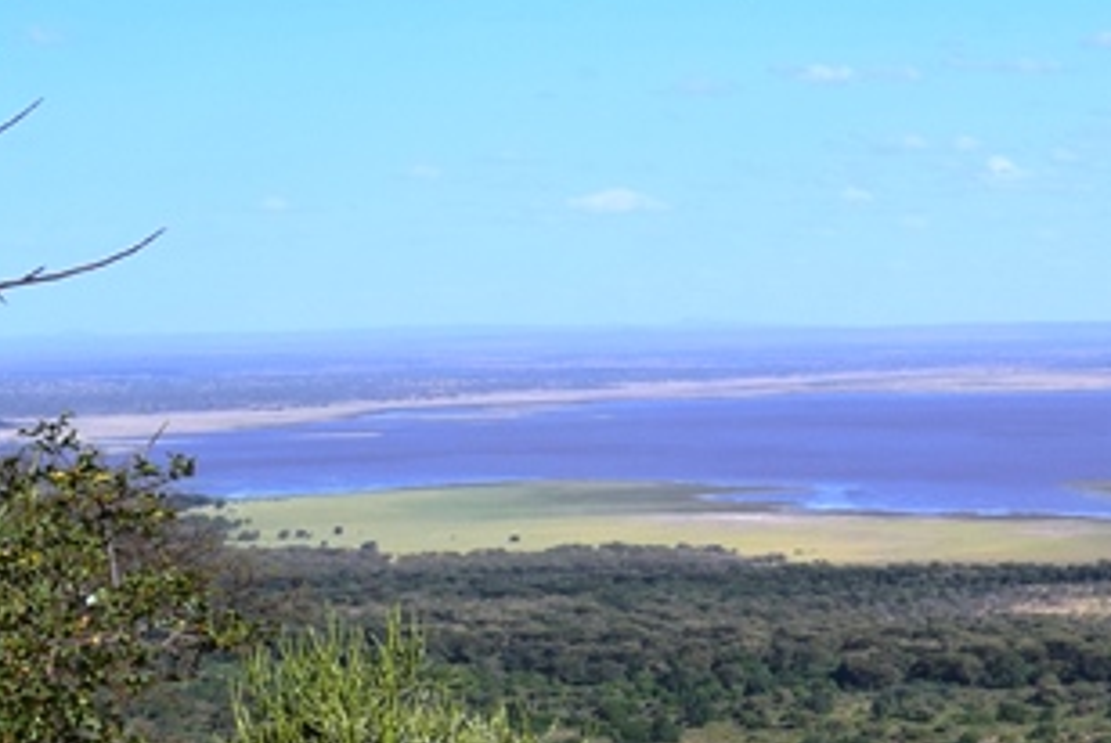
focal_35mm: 115
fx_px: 3542
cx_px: 1425
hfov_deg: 16.9
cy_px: 427
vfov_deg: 12.0
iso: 360
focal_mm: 23
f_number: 11
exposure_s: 1/500
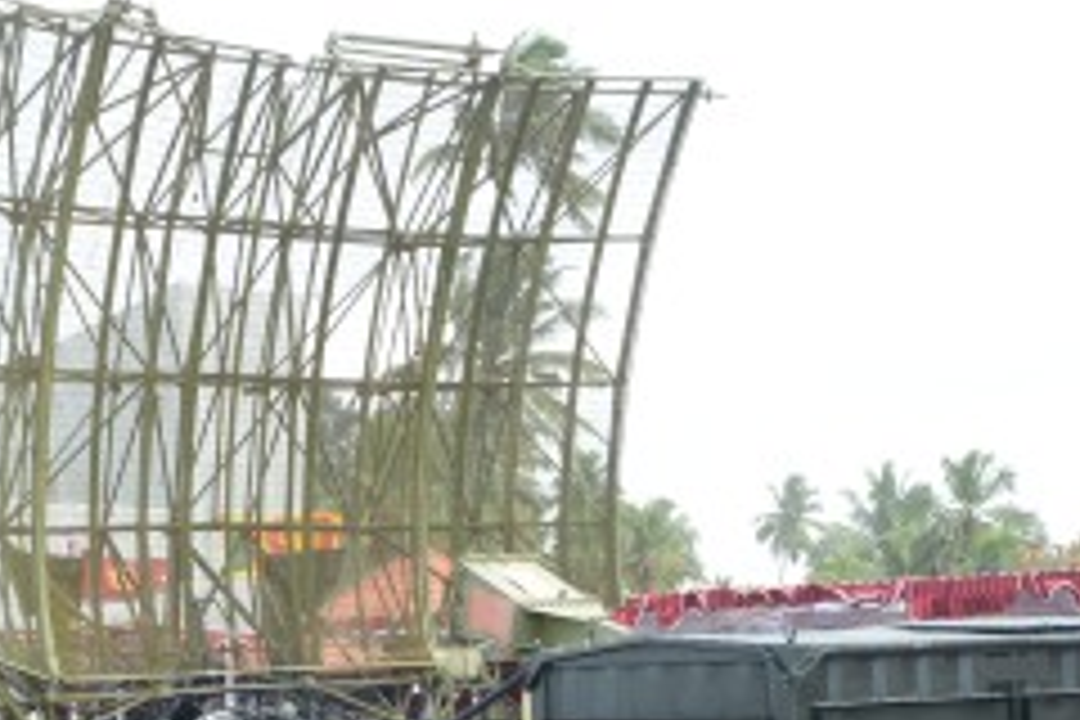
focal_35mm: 85
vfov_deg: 15.9
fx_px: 2550
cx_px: 376
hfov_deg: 23.8
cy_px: 666
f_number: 9
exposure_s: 1/200
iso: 400
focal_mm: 34
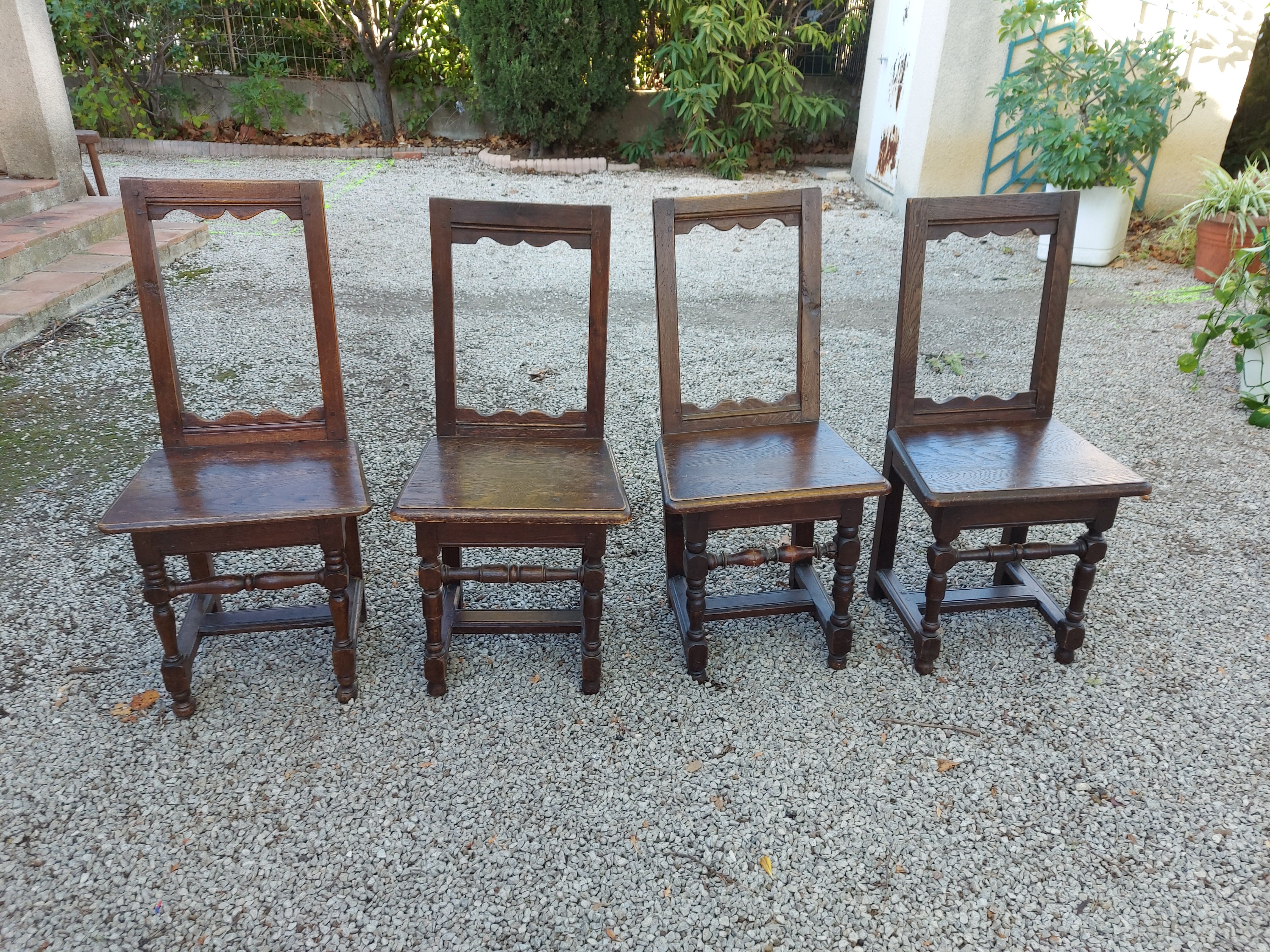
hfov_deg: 71.6
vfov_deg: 56.8
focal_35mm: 24
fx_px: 881
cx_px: 635
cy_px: 476
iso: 32
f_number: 1.8
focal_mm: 5.23
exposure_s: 1/60
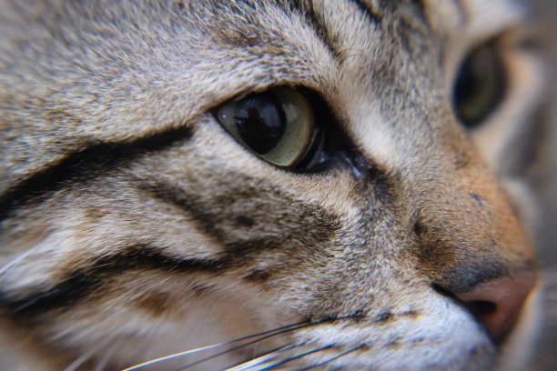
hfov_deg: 35.6
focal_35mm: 56
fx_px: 866
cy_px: 186
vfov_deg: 24.2
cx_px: 278
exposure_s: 1/52
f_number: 4
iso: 6400
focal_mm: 37.6
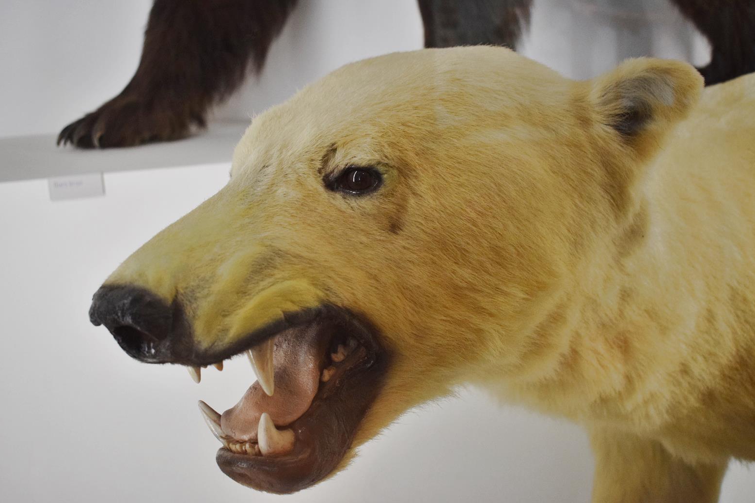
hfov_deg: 50.1
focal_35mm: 39
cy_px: 250
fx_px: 808
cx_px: 369
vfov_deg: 34.6
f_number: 4
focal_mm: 25
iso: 1400
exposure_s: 1/60
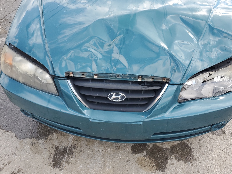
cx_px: 119
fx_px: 235
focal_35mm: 35
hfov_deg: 52.6
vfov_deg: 40.6
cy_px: 77
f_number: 1.5
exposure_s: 1/769
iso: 50
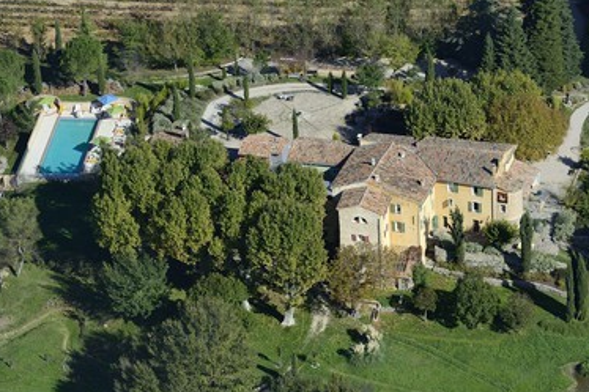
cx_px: 328
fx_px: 2388
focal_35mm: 146
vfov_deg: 9.4
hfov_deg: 14.1
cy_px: 189
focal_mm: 130
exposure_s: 1/2000
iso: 800
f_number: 7.1
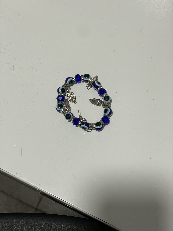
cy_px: 116
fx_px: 347
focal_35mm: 52
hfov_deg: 28.0
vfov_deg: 36.8
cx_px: 86
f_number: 2
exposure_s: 1/100
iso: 200
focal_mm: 6
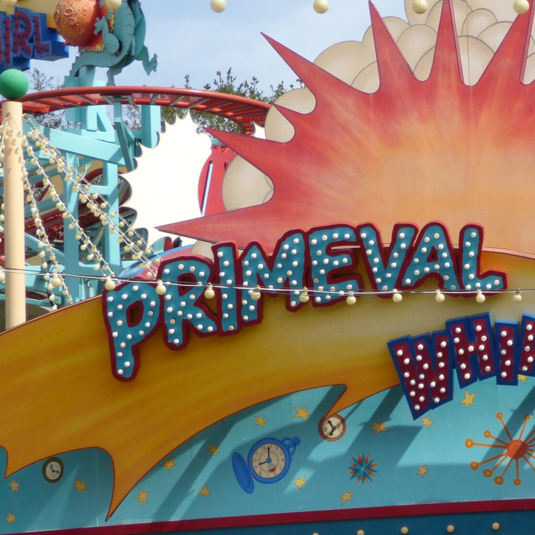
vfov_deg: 11.0
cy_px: 228
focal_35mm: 159
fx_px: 2780
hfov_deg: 10.9
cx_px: 492
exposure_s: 1/800
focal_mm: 13.11
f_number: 4.4
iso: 100
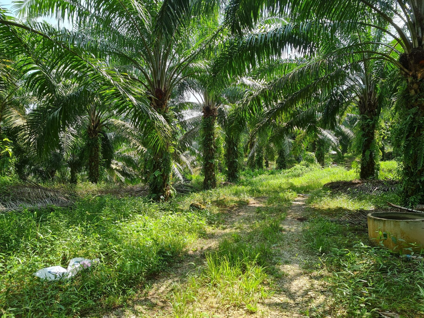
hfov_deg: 67.3
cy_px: 159
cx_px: 212
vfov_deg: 53.1
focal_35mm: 26
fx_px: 318
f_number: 1.8
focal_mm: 5.4
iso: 50
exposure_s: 1/618
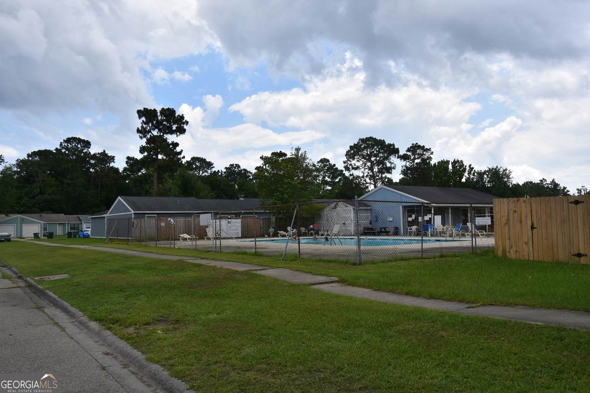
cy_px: 196
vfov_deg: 43.6
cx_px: 295
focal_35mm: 30
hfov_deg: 61.9
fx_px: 492
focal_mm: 20
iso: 180
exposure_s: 1/500
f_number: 8
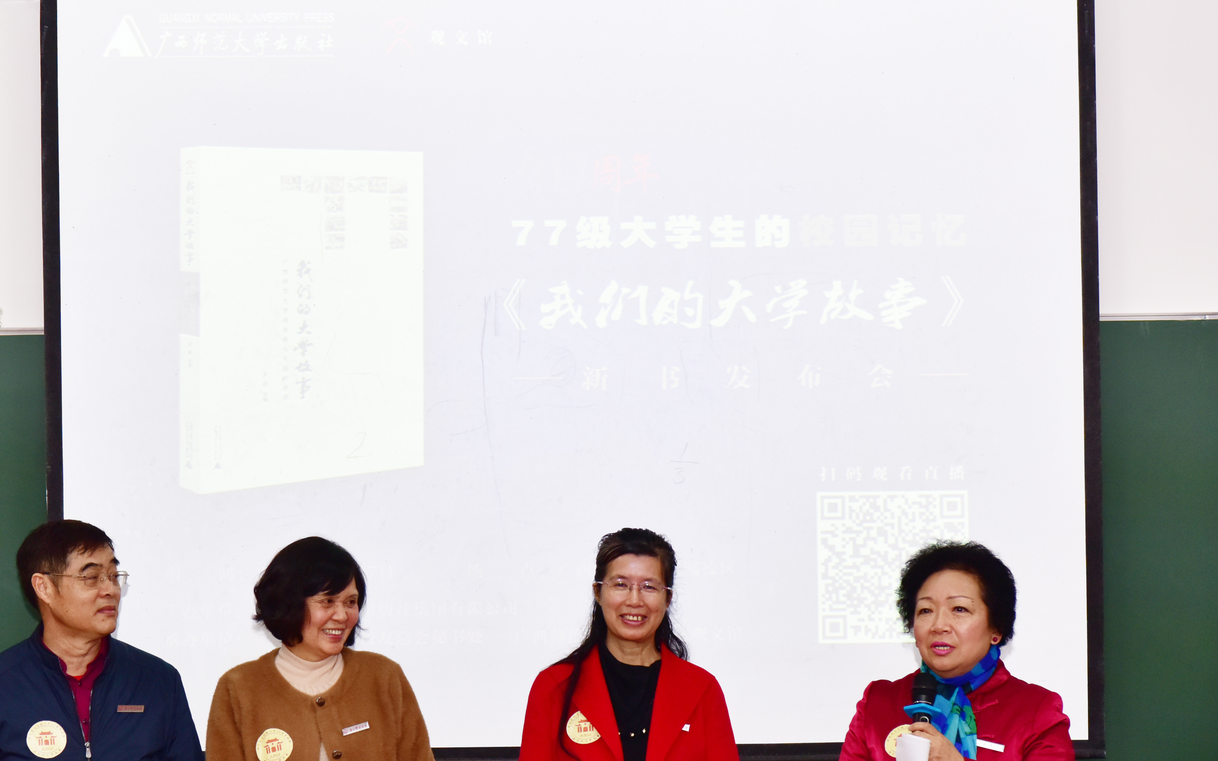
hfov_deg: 21.0
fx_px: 3286
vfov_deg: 13.2
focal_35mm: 99
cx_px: 502
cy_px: 522
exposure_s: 1/160
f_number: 5
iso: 800
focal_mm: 70
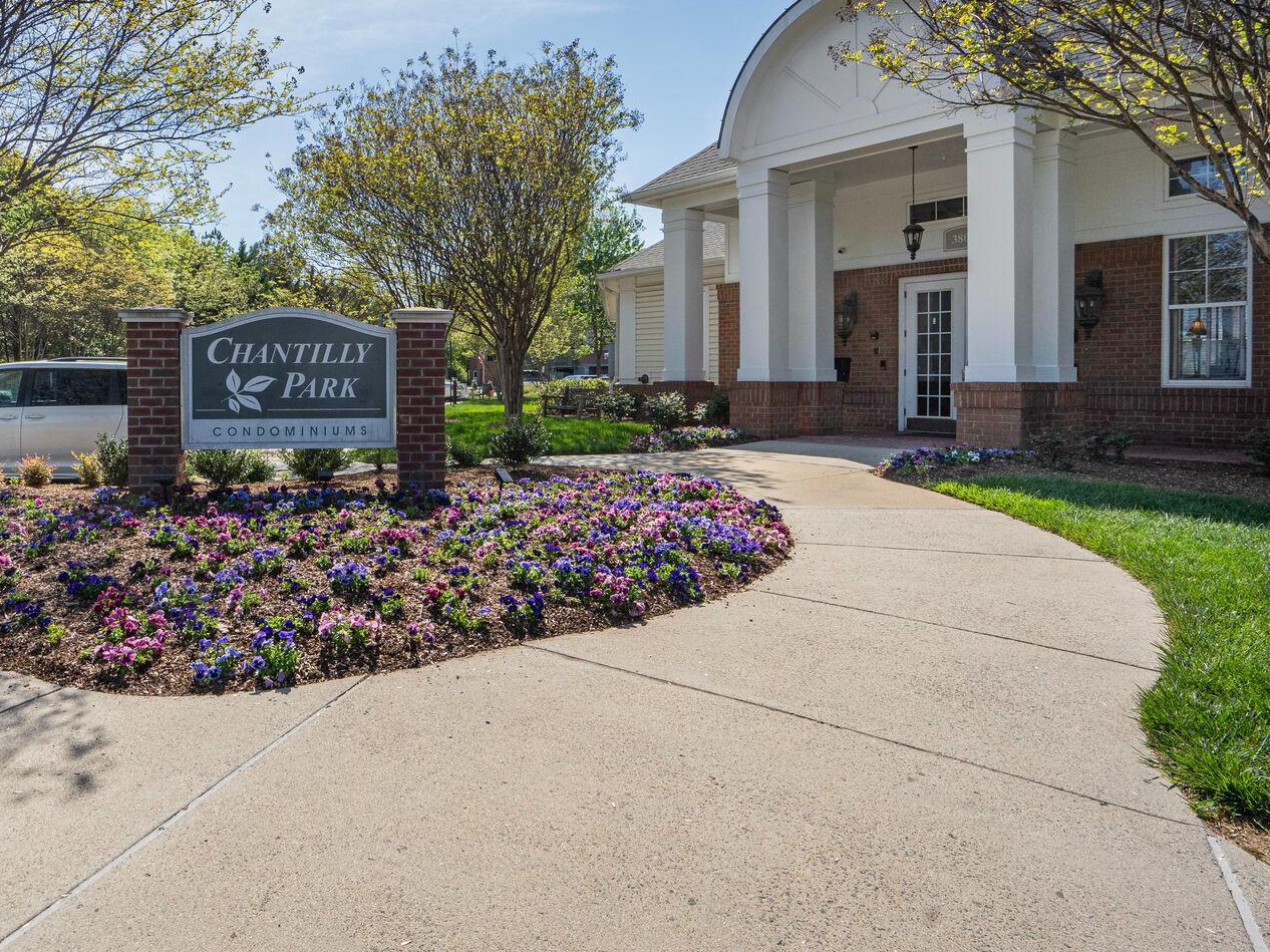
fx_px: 770
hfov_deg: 76.9
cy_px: 422
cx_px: 440
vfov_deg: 63.2
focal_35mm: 21
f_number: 8
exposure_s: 1/2000
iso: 800
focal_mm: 16
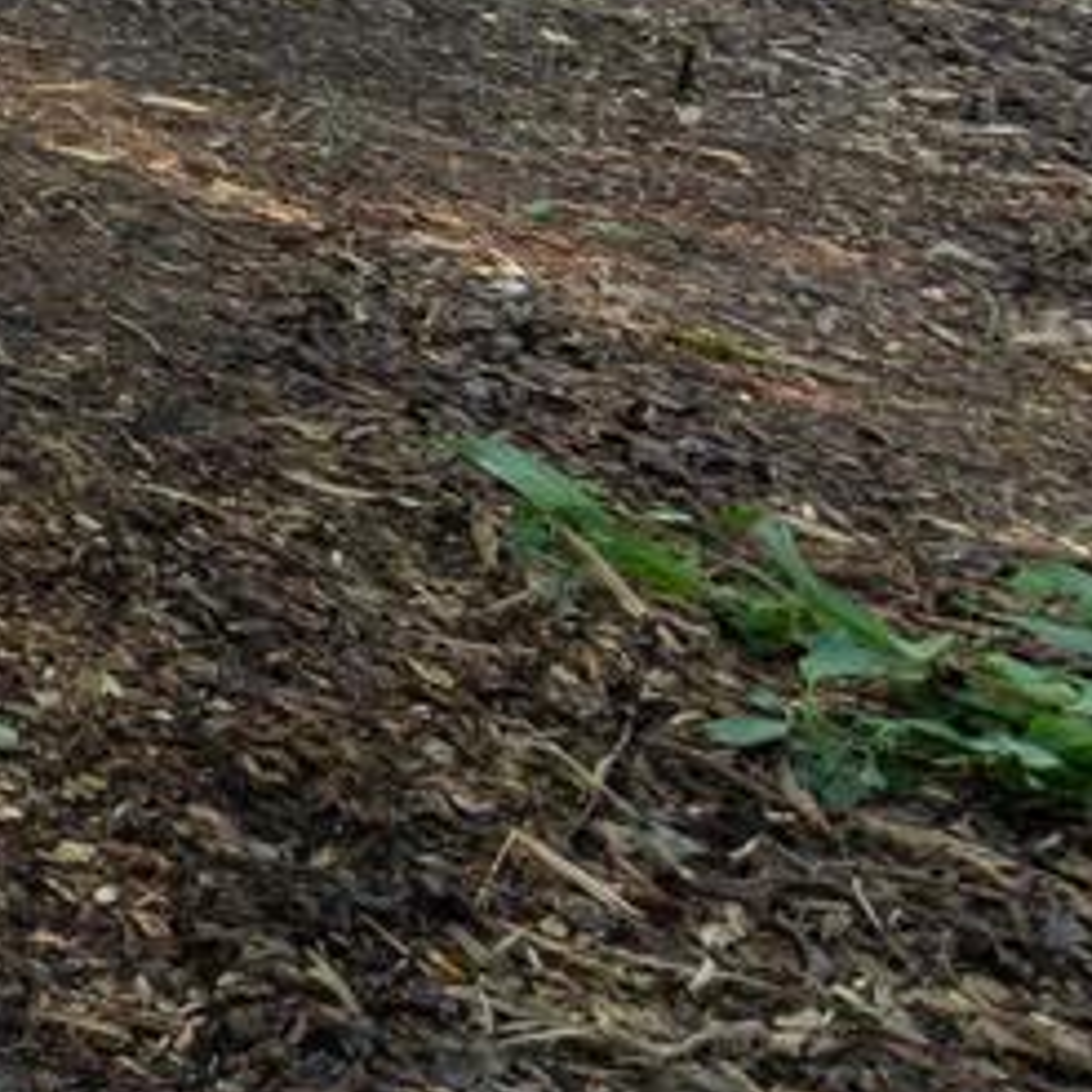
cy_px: -1862
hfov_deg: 8.0
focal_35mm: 99
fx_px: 3533
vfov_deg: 12.1
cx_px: -3374
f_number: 2.8
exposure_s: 1/320
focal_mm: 14
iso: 320
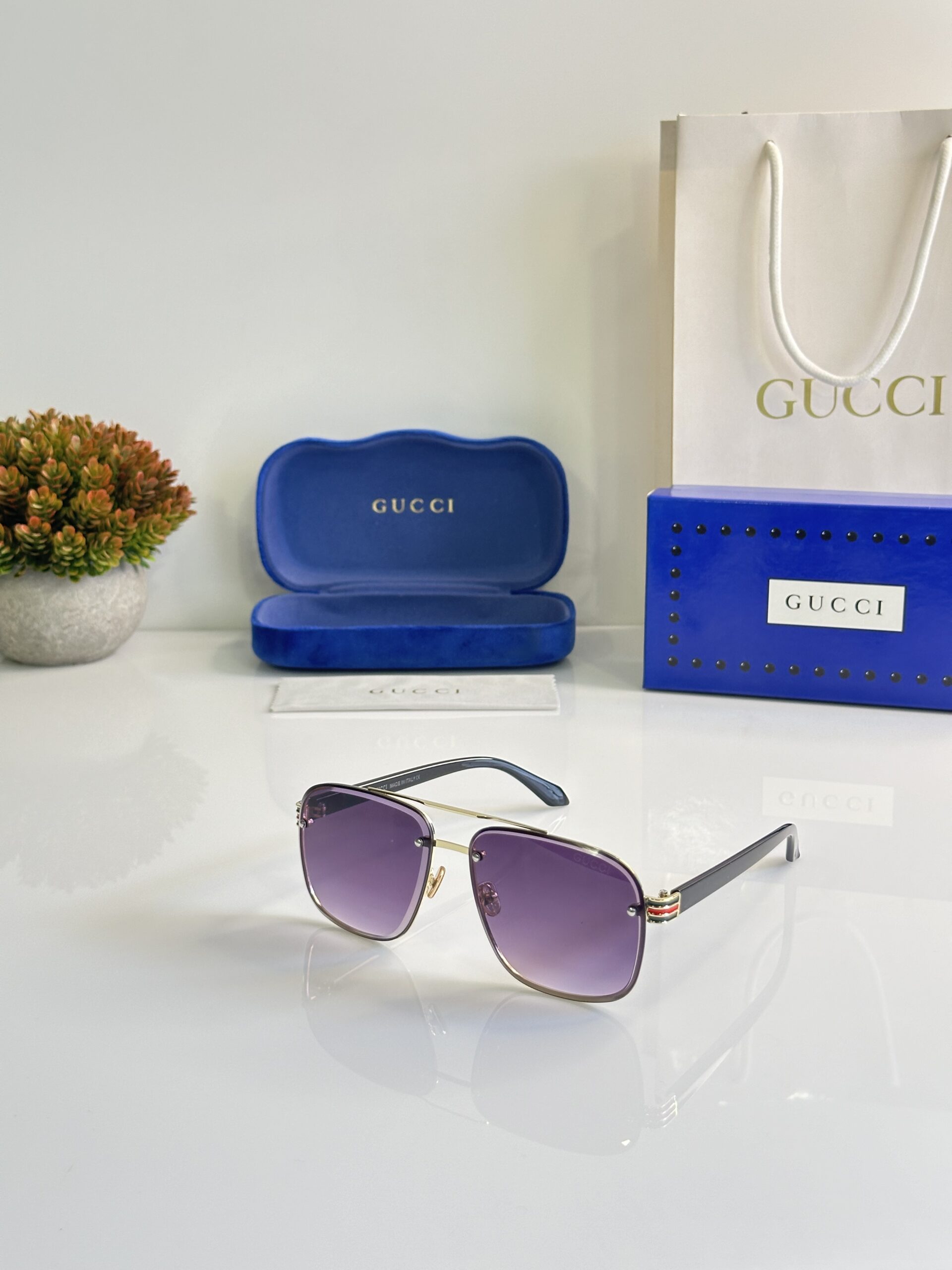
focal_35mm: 48
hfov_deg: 30.3
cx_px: 476
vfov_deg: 39.7
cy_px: 635
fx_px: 1760
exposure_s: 1/50
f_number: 1.78
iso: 125
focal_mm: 6.86
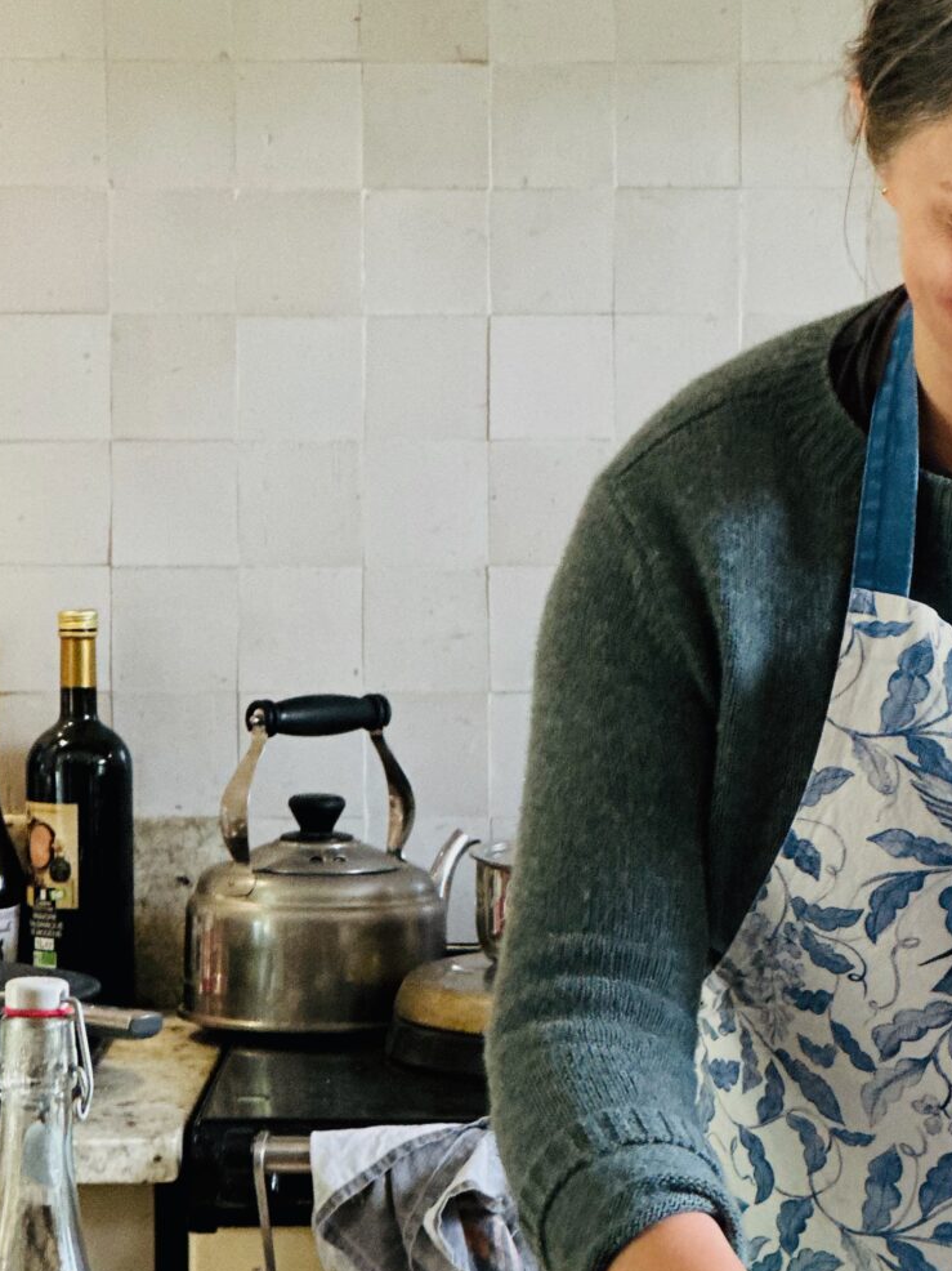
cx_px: 938
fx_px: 5870
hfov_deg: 9.2
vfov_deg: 12.4
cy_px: 639
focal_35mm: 160
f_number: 2.8
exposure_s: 1/50
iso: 250
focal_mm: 9
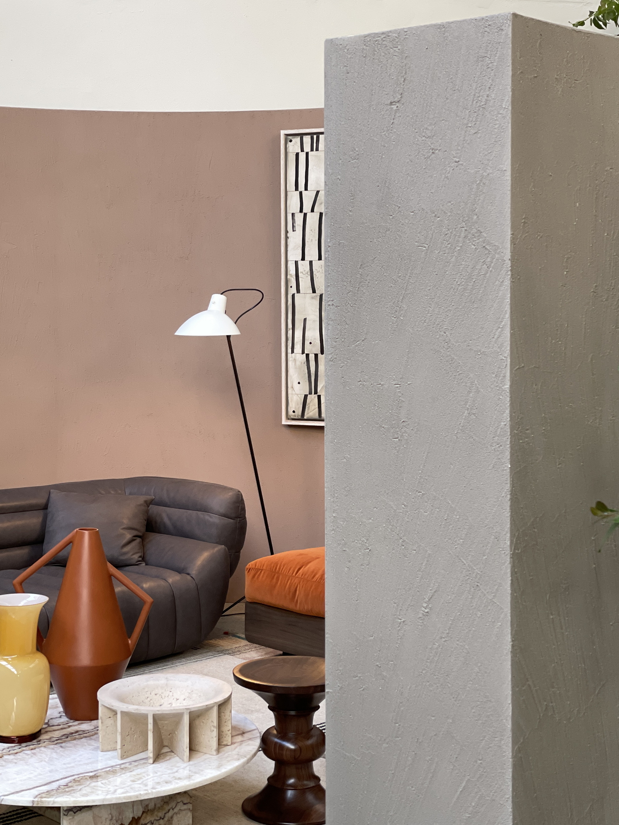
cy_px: 437
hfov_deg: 24.0
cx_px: 275
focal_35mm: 61
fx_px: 1455
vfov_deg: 31.7
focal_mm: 6
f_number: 2
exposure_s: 1/100
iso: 125
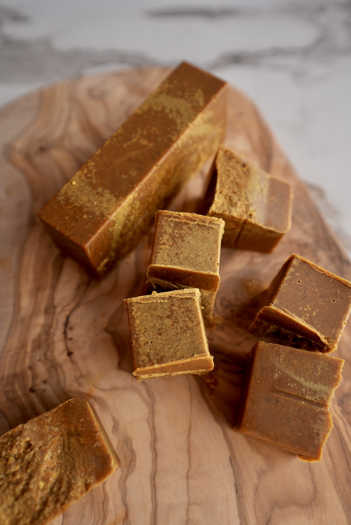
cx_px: 176
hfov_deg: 48.0
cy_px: 262
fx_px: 394
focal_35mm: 27
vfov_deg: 67.3
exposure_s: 1/100
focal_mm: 27
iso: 80
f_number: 4
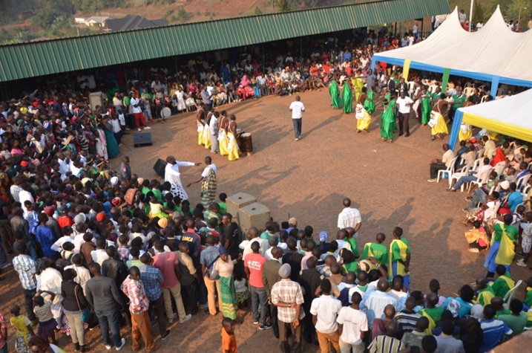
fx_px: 531
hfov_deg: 53.2
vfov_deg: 36.7
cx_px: 266
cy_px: 176
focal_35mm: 36
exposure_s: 1/250
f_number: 4.5
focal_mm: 24
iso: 100
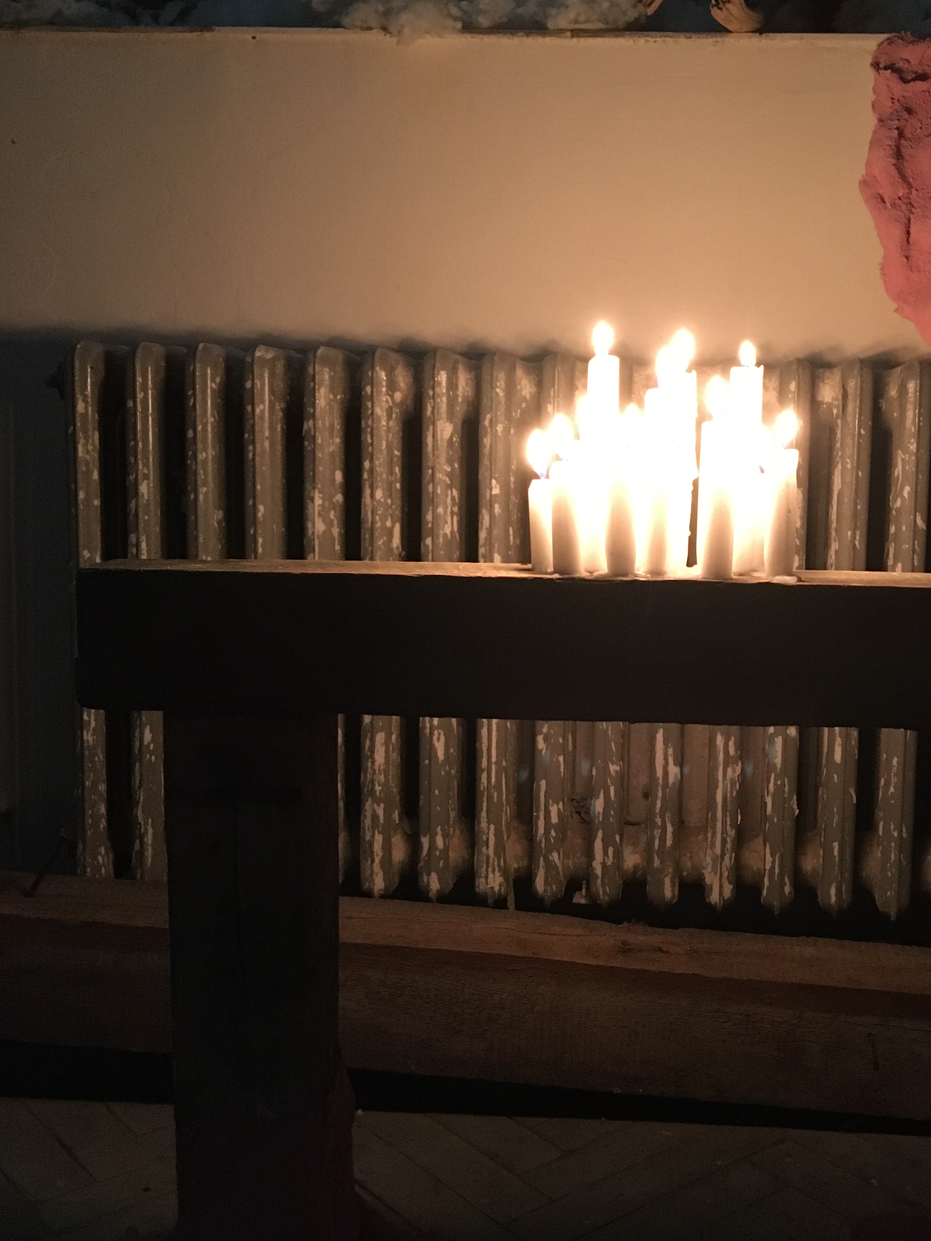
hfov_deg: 34.7
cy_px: 610
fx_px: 1470
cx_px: 649
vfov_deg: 45.8
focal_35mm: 41
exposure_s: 1/17
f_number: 2.2
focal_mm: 4.15
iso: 250
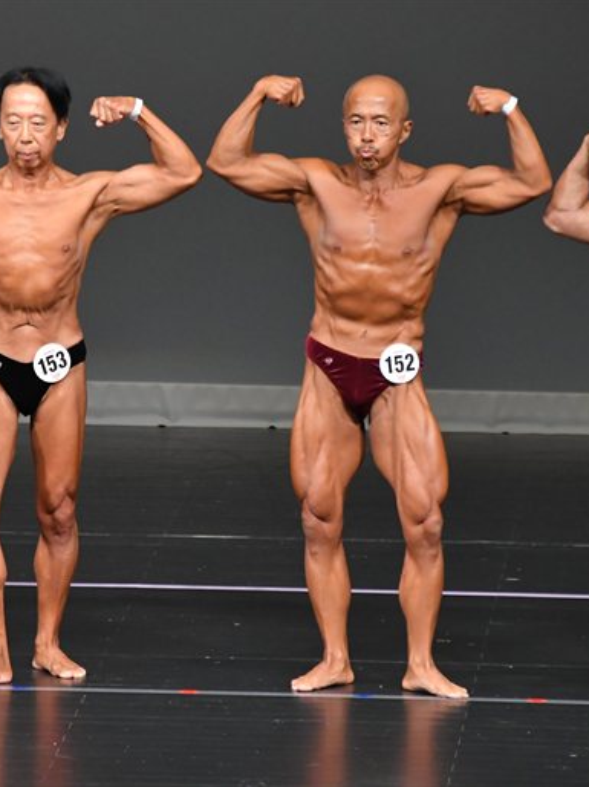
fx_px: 11353
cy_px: 394
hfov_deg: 3.0
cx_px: 103
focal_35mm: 500
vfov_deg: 4.0
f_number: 5.6
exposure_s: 1/400
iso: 4000
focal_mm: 230
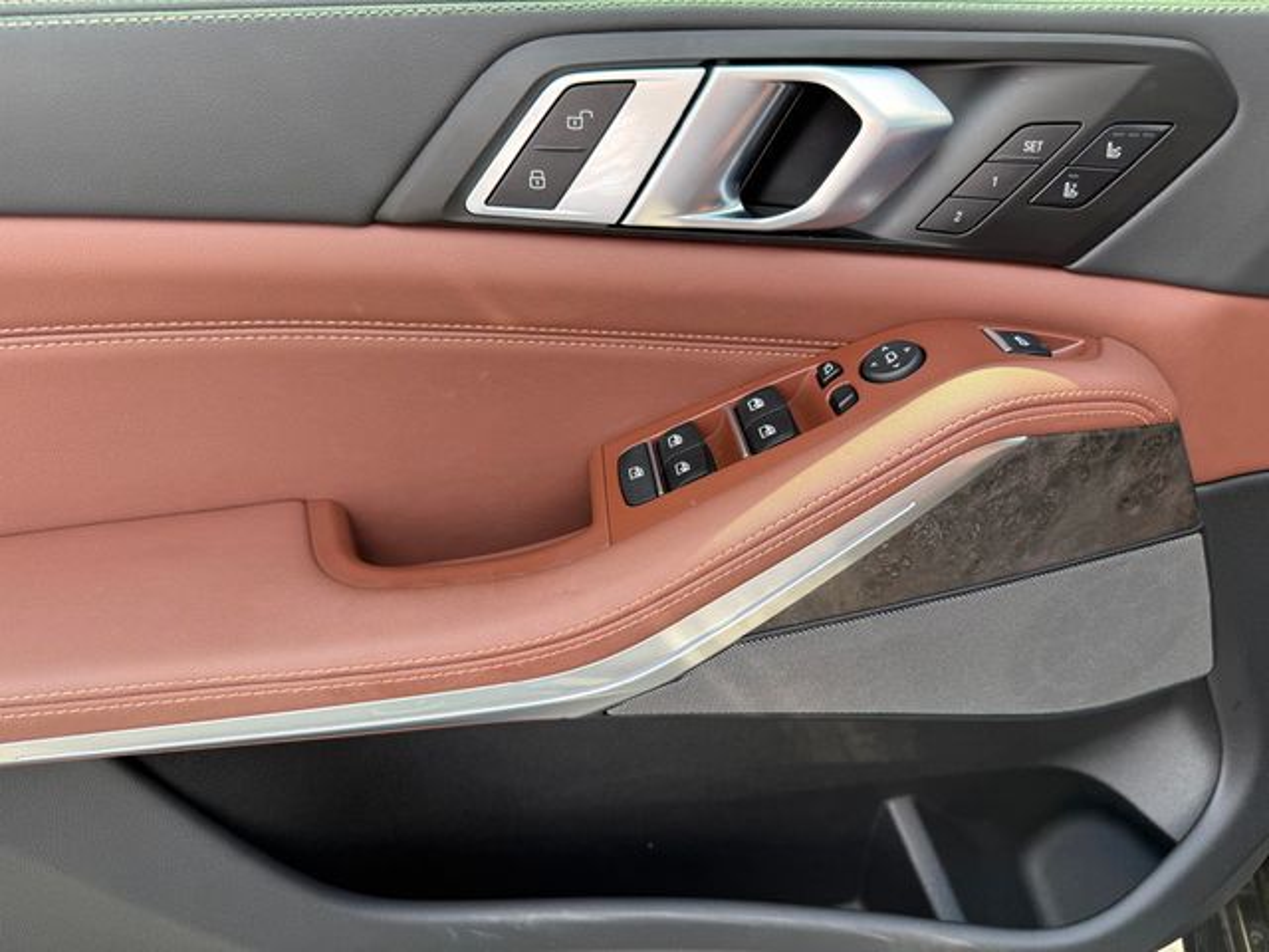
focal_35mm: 24
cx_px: 634
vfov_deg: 56.8
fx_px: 880
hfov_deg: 71.6
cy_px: 476
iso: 100
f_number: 1.78
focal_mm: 6.76
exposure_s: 1/407
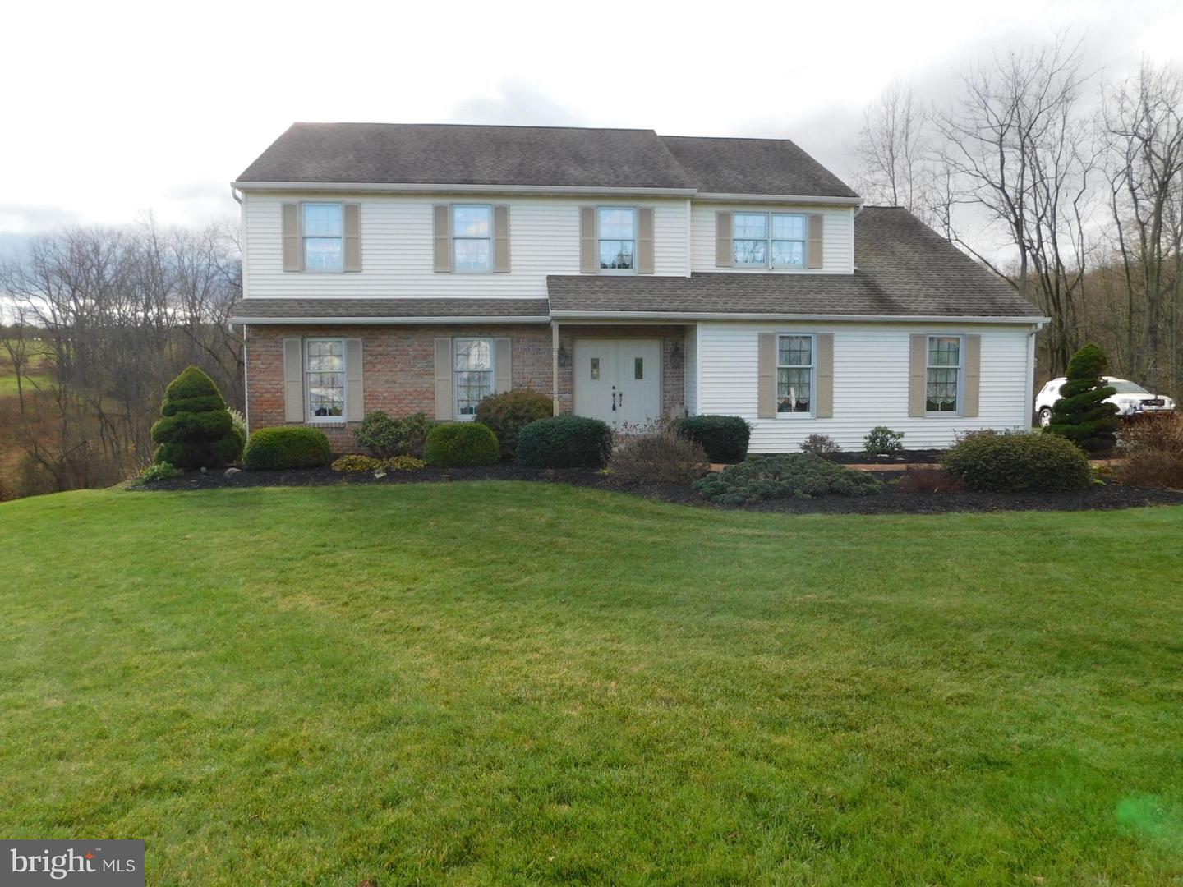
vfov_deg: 58.9
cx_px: 592
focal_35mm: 23
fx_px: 786
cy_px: 444
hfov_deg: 73.9
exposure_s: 1/400
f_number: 3
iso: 125
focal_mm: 4
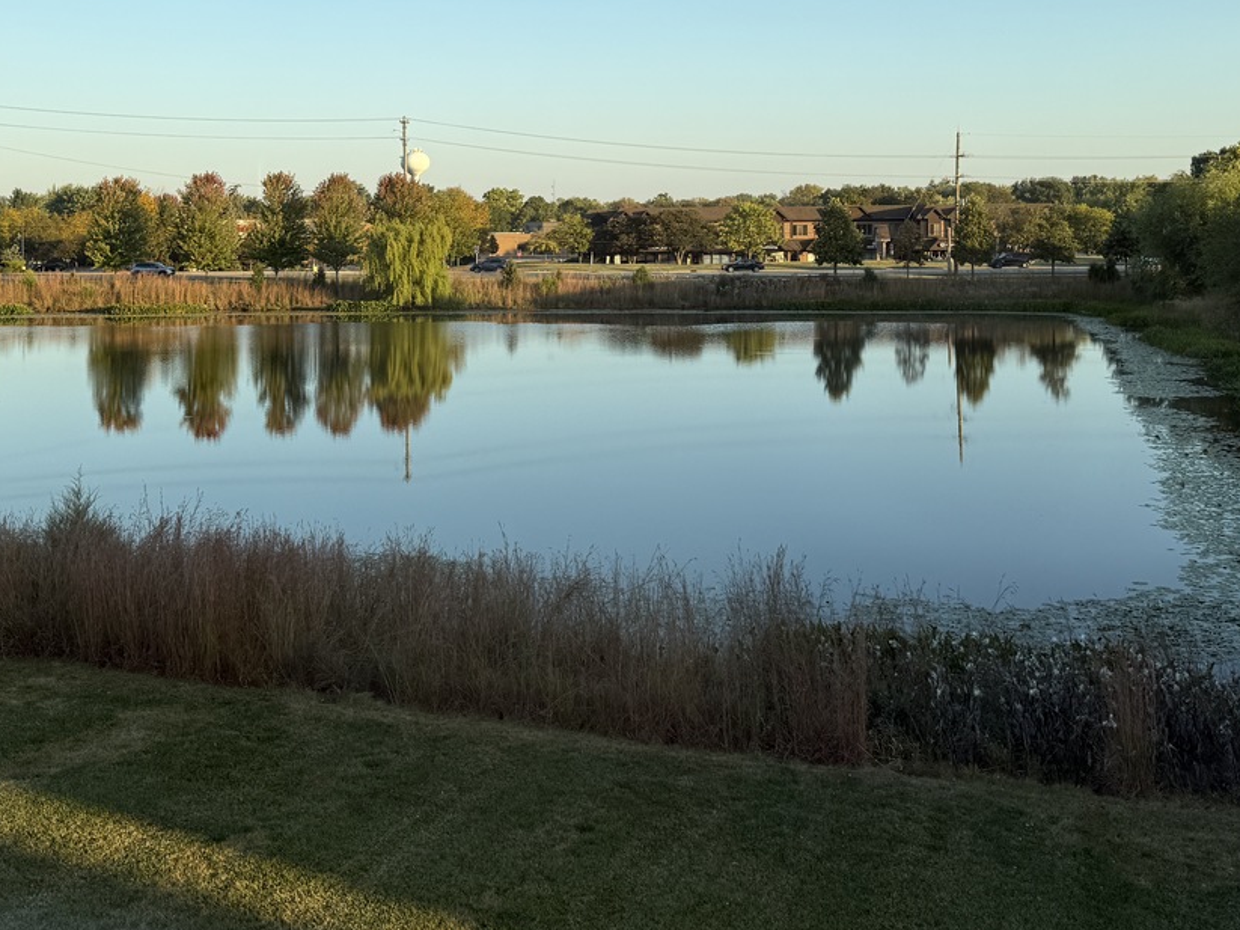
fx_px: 1504
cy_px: 240
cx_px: 514
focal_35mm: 42
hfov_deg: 44.6
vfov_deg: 33.7
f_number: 1.78
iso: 80
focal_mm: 6.76
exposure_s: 1/1493
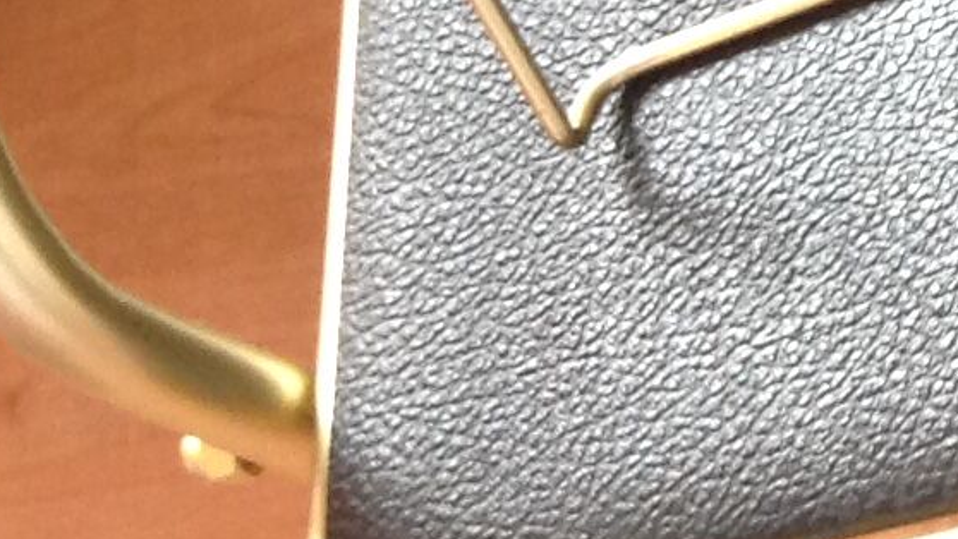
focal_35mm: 177
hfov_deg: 11.0
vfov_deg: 6.6
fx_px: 4497
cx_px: 1985
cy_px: -647
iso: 100
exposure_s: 1/15
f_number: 2.4
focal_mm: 4.28
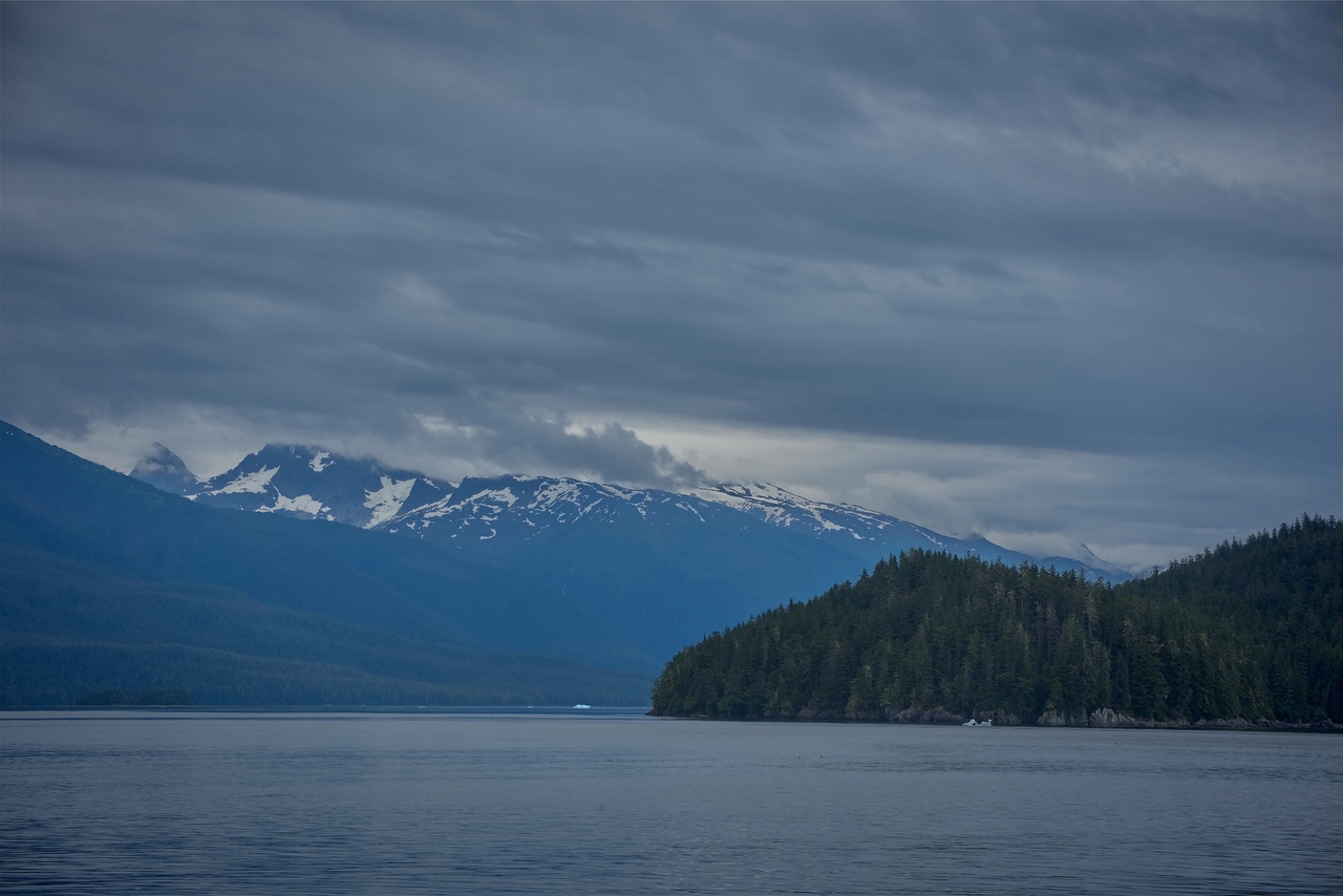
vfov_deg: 12.2
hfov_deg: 18.3
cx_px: 672
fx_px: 4179
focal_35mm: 112
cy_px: 448
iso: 100
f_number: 9
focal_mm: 112
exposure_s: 1/320
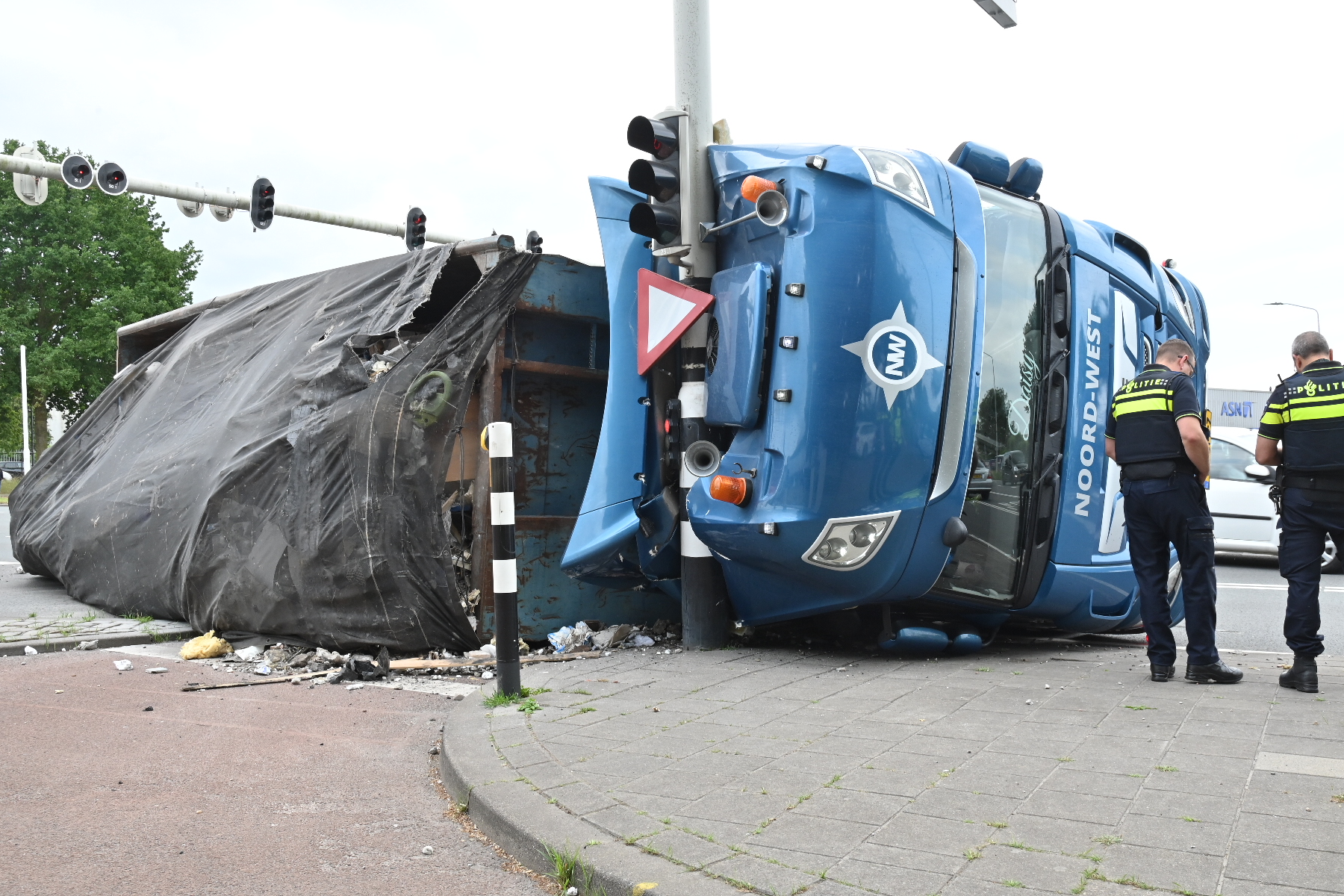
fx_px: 1195
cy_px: 420
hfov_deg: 58.7
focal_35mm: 32
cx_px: 712
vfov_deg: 41.1
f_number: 11
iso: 800
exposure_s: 1/160
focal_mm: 30
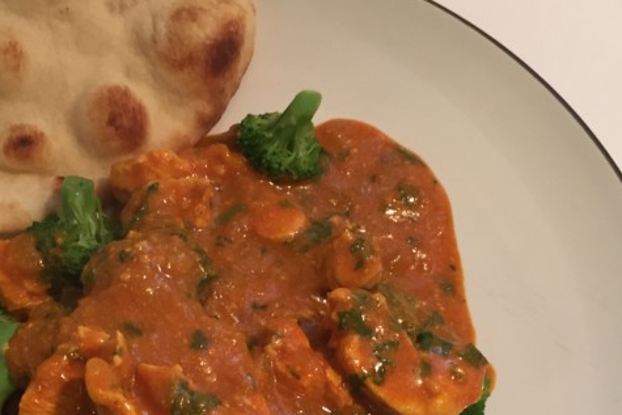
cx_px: 160
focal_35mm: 65
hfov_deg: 30.5
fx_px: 1123
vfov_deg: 20.5
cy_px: 385
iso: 80
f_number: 2.2
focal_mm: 4.15
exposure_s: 1/30
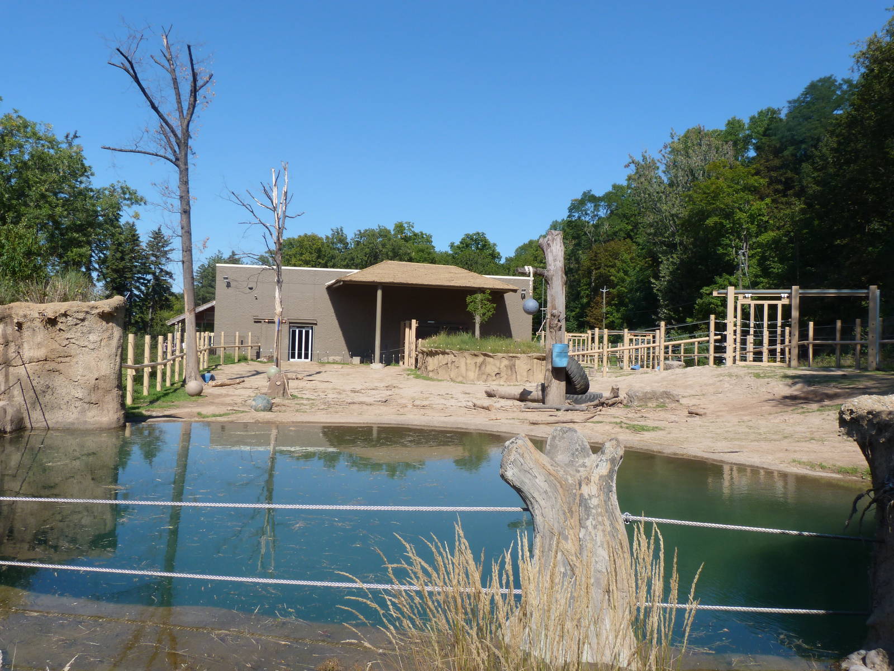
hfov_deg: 69.4
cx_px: 447
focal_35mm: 25
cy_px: 336
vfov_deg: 54.9
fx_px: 646
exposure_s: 1/320
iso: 80
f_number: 5.6
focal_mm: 4.5
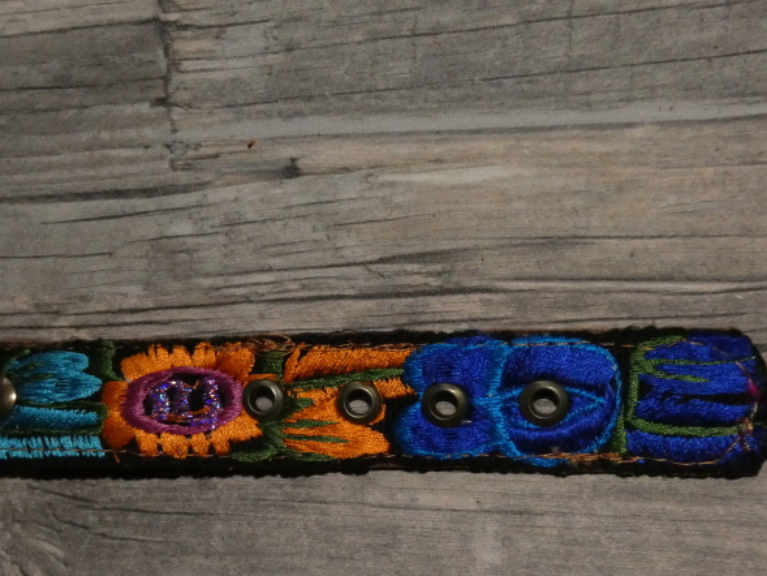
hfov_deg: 36.0
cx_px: 303
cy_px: 384
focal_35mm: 53
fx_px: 1175
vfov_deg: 27.4
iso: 800
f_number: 3.6
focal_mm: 7.1
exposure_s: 1/60
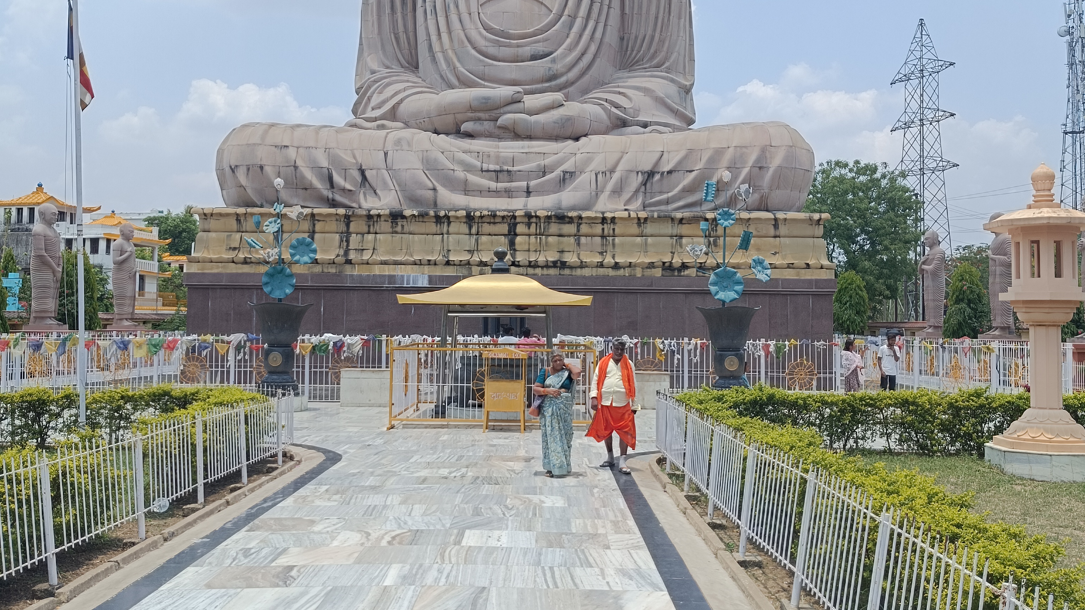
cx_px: 542
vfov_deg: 33.7
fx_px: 1007
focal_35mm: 35
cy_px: 284
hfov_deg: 56.6
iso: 53
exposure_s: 1/1783
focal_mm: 5.59
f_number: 1.88
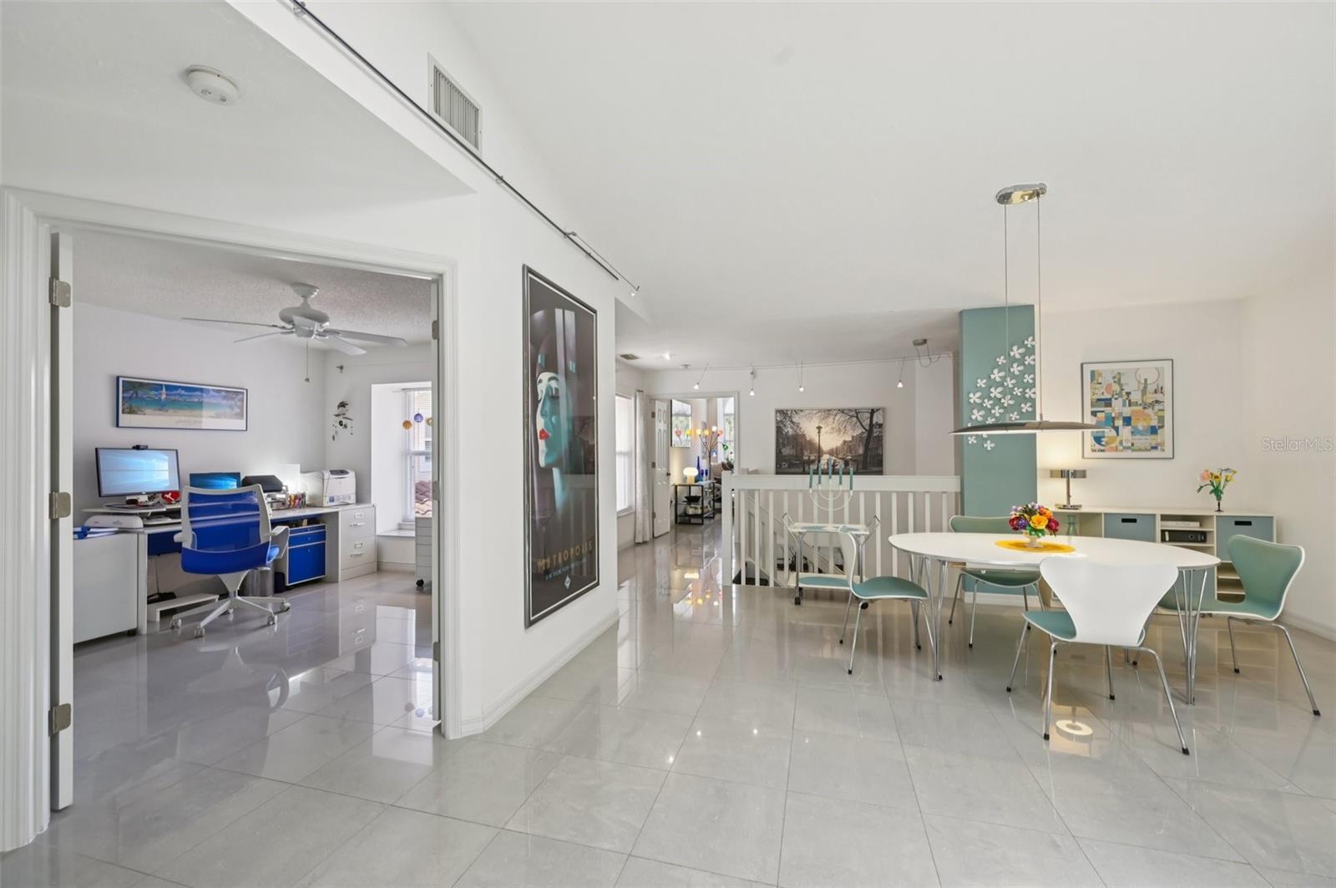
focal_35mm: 14
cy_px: 444
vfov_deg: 81.1
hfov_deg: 104.3
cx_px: 668
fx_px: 519
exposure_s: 1/30
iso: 400
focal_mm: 14
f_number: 8
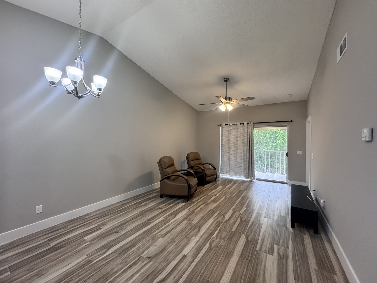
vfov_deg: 85.7
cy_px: 142
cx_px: 188
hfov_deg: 102.1
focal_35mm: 14
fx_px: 152
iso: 320
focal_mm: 2.22
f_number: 2.2
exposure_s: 1/120
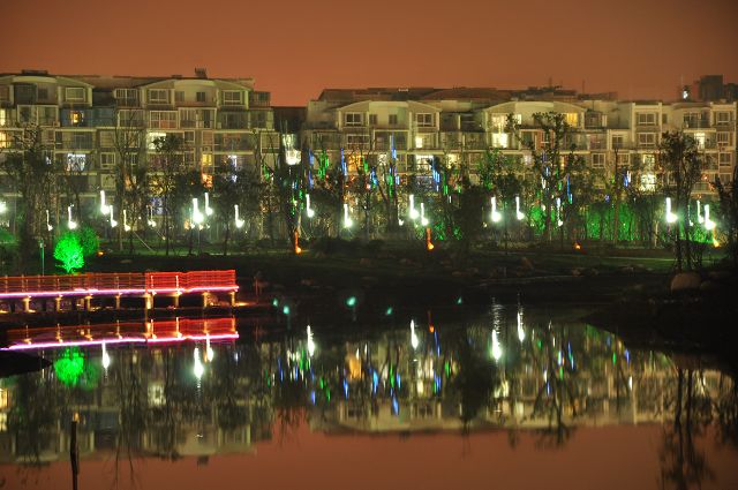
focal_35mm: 158
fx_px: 3225
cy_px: 245
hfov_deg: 13.1
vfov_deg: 8.7
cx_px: 369
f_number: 5.6
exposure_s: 8
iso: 320
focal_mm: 105
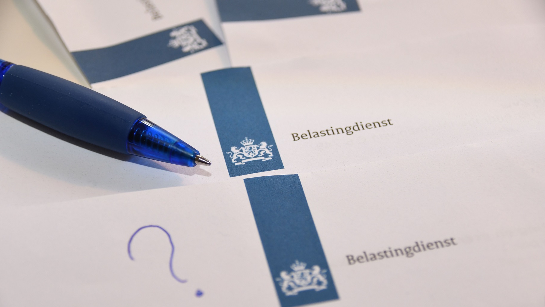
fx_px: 1604
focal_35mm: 111
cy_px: 170
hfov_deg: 19.3
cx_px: 272
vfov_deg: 10.9
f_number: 5.6
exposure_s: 1/60
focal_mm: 70
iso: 640
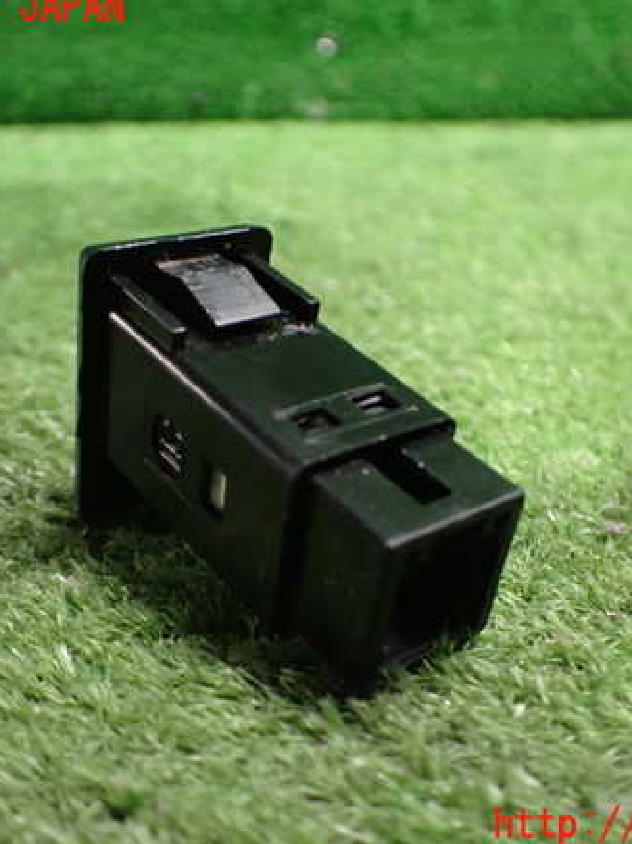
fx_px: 999
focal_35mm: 41
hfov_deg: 35.1
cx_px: 352
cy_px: 417
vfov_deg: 45.8
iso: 800
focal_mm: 5.4
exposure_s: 1/30
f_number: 2.3
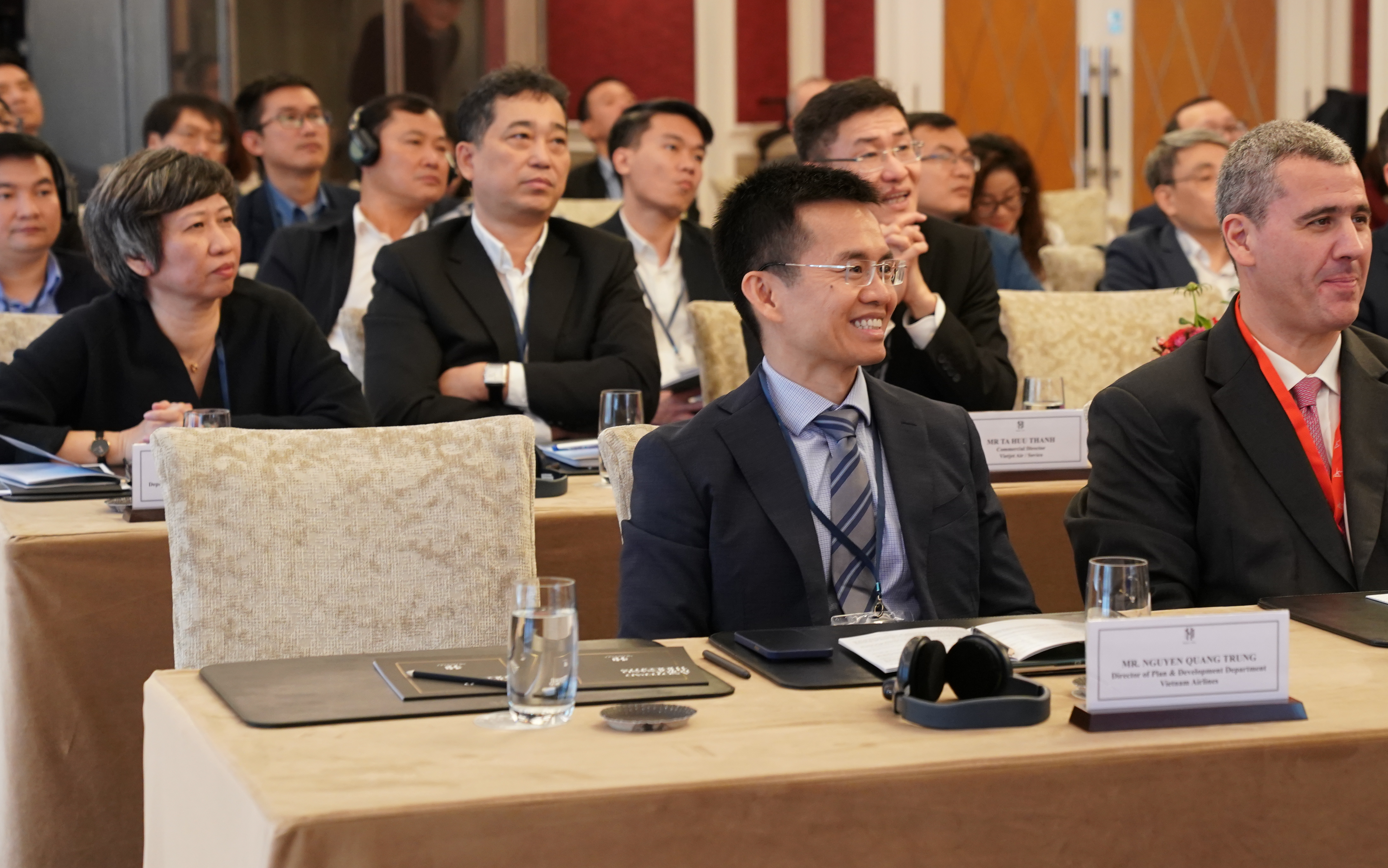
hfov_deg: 21.1
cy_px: 307
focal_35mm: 98
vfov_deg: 13.3
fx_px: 3707
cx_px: 944
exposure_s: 1/100
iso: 2000
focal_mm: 70
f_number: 4
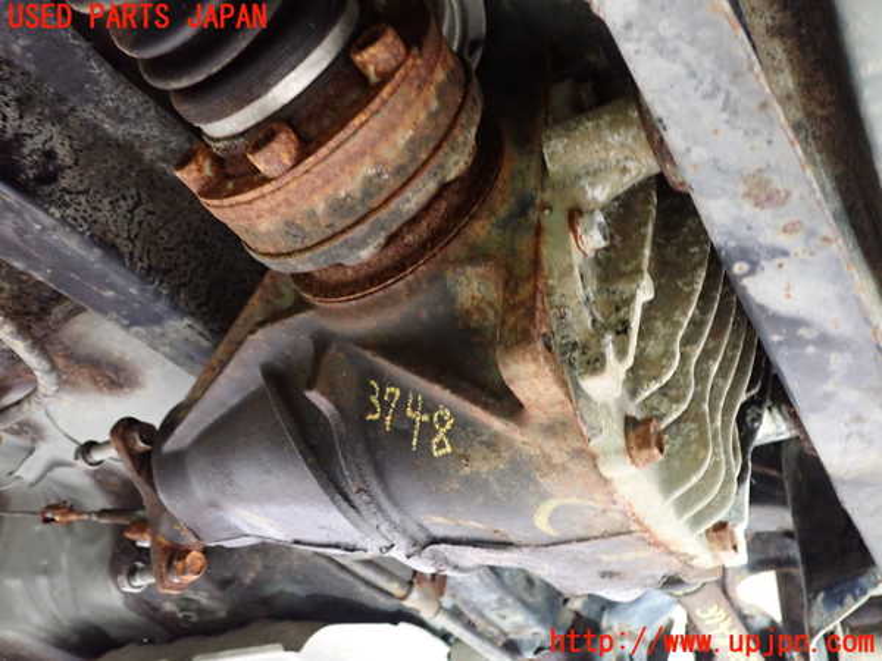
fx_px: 764
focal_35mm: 30
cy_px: 330
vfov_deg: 46.8
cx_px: 441
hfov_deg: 60.0
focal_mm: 5.4
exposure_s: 1/15
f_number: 2.3
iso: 800
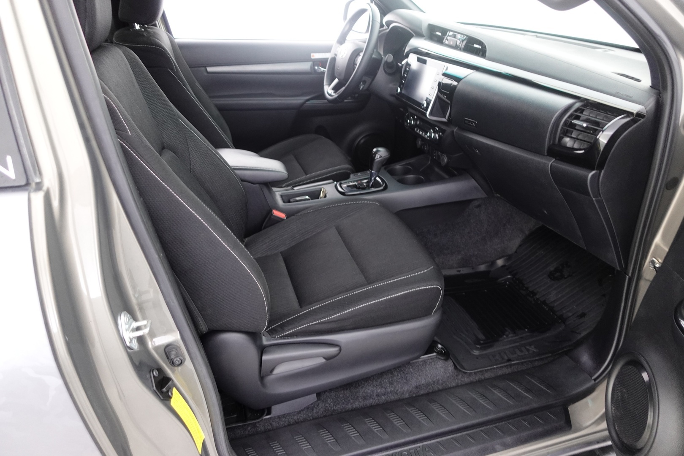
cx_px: 342
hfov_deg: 73.7
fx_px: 456
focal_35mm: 24
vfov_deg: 53.1
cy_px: 228
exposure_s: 1/13
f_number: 1.8
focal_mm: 9.4
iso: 800
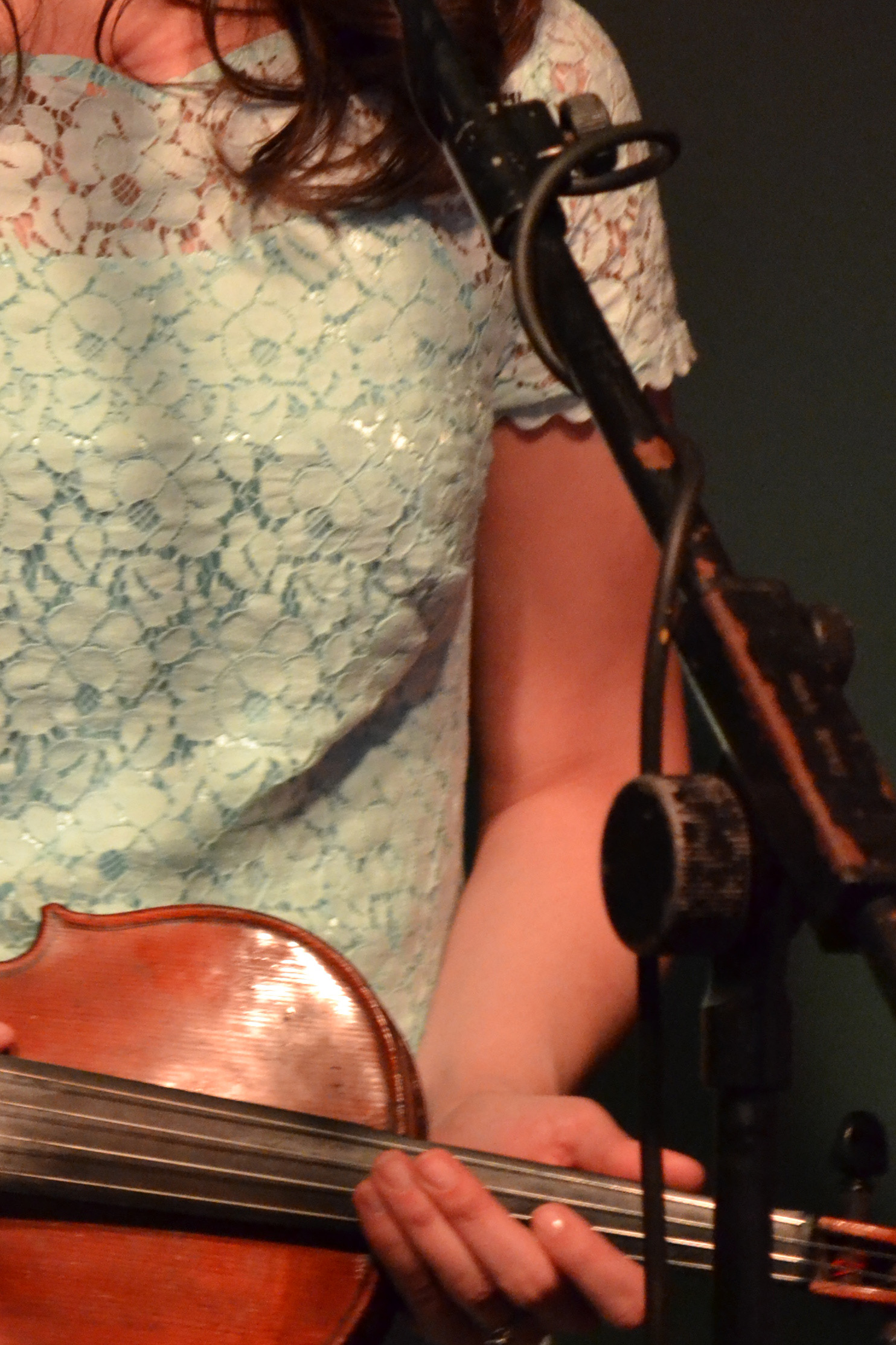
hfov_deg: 9.2
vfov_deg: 13.8
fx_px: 5564
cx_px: 53
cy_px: 420
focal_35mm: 149
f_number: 5.6
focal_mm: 48
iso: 2800
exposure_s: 1/15
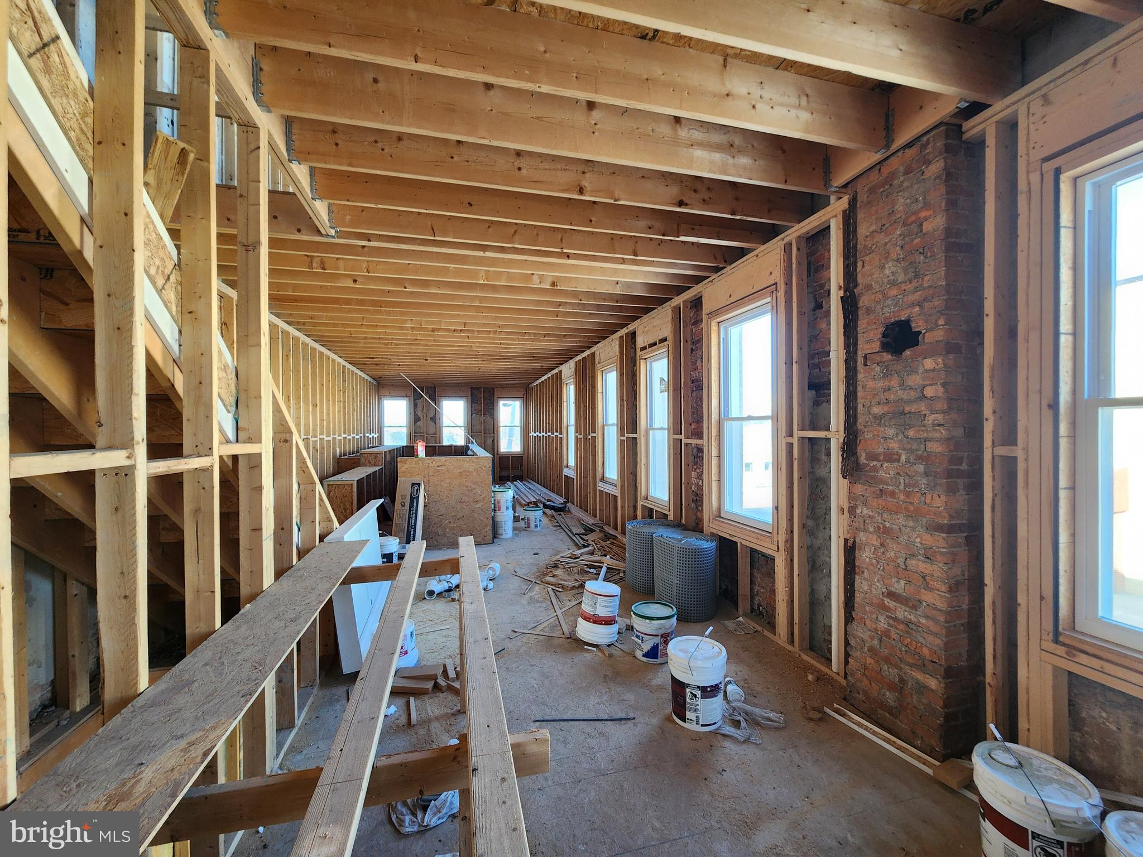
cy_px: 428
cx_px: 572
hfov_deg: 106.2
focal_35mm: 13
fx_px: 429
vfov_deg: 89.9
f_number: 2.2
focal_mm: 2.2
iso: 160
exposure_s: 1/60
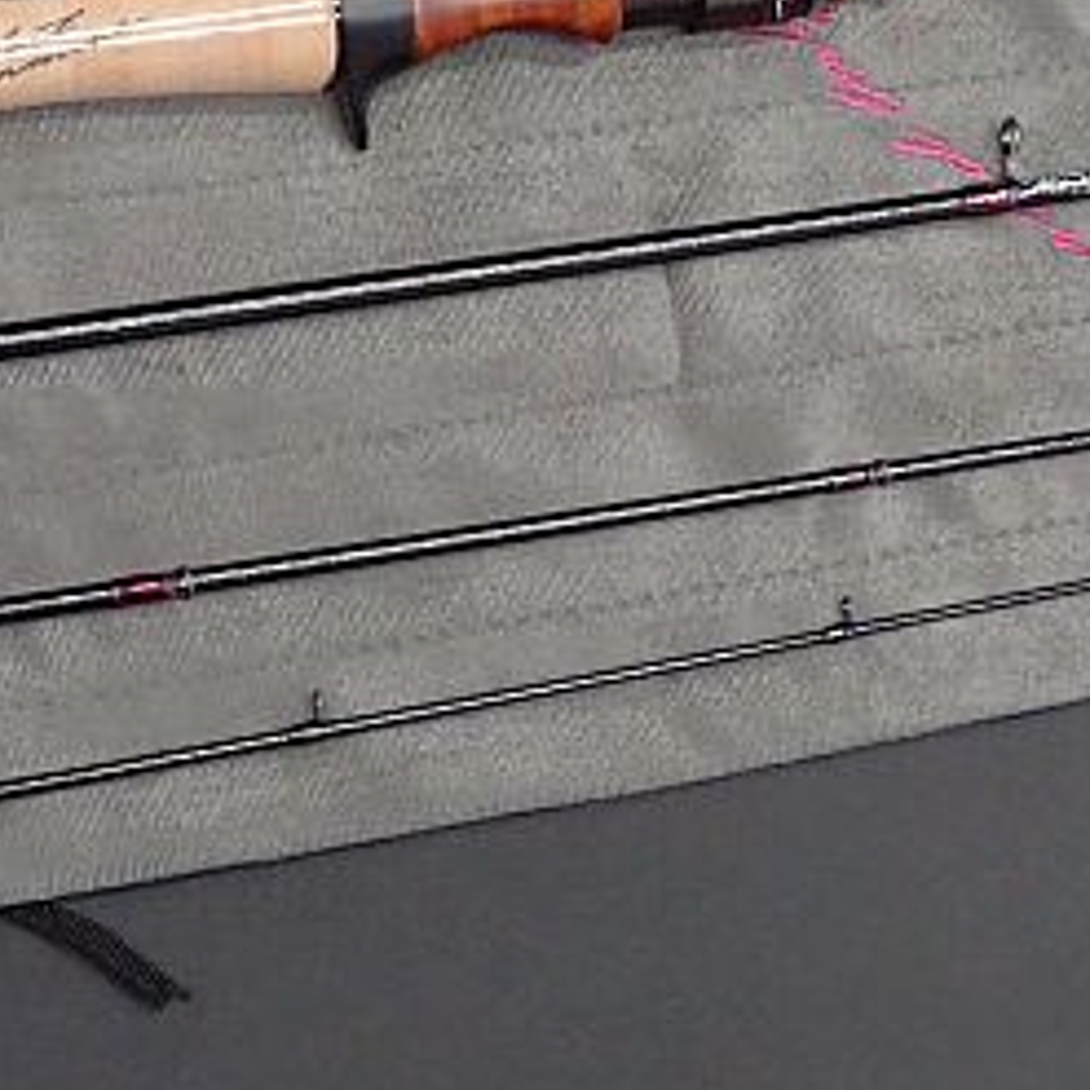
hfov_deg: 20.2
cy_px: 194
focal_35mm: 86
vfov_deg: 19.9
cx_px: 631
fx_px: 3064
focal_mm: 5.5
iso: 800
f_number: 3.2
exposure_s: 1/40
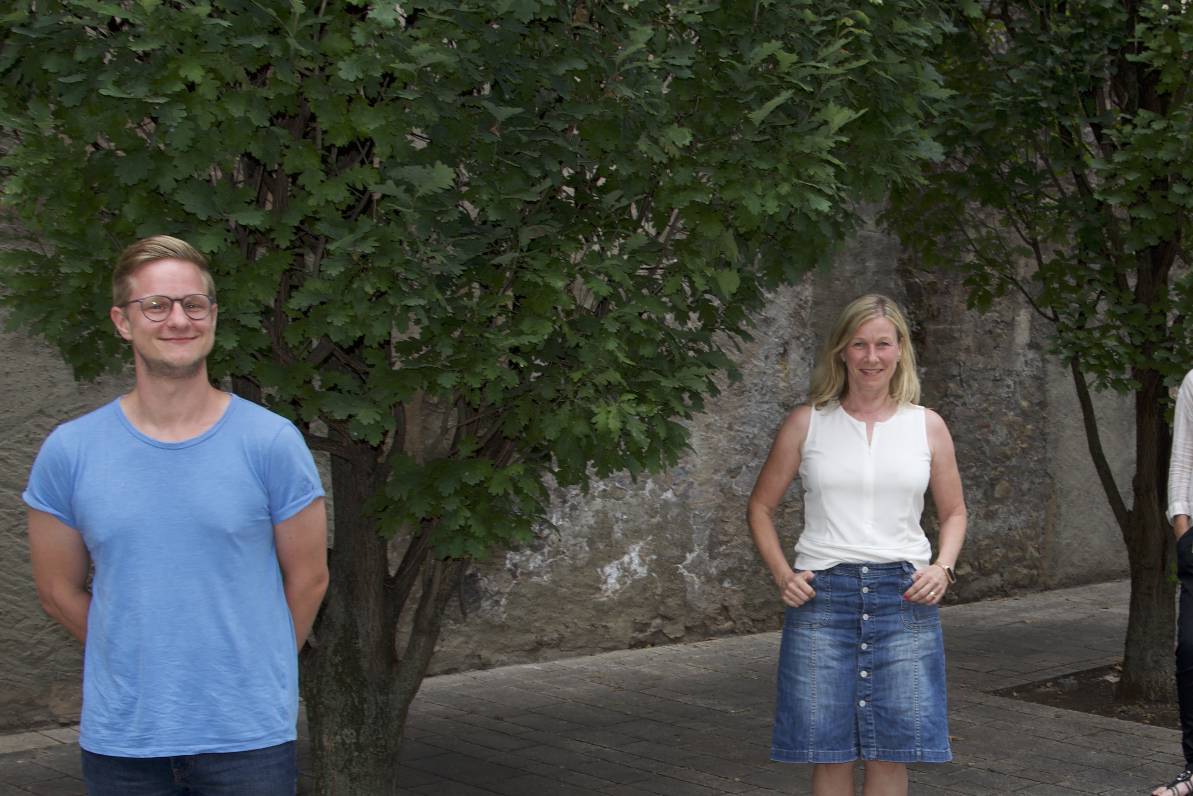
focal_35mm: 61
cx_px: 899
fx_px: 2021
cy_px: 573
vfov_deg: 22.1
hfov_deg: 32.3
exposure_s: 1/125
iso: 160
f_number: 5.6
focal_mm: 22
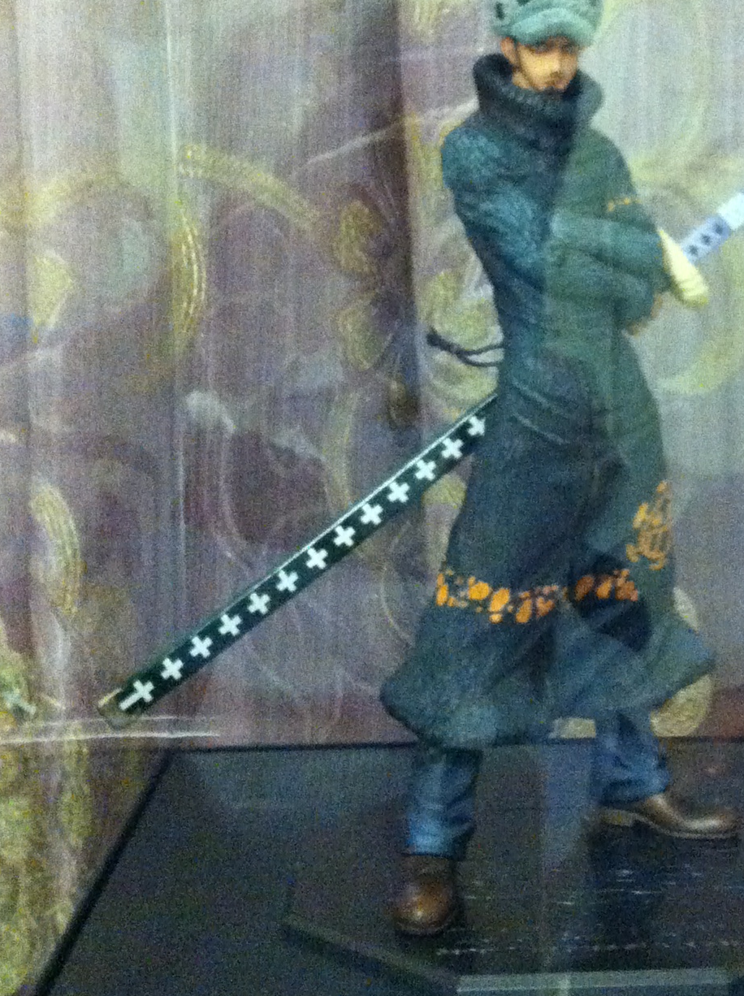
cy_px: 270
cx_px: 589
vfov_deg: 26.1
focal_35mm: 74
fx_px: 2126
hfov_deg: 19.7
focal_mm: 3.85
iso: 800
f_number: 2.8
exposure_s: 1/15
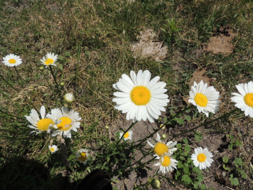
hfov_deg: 71.6
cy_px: 95
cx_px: 126
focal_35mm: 24
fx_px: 175
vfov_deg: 56.8
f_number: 4.2
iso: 100
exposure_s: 1/1250
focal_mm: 4.3
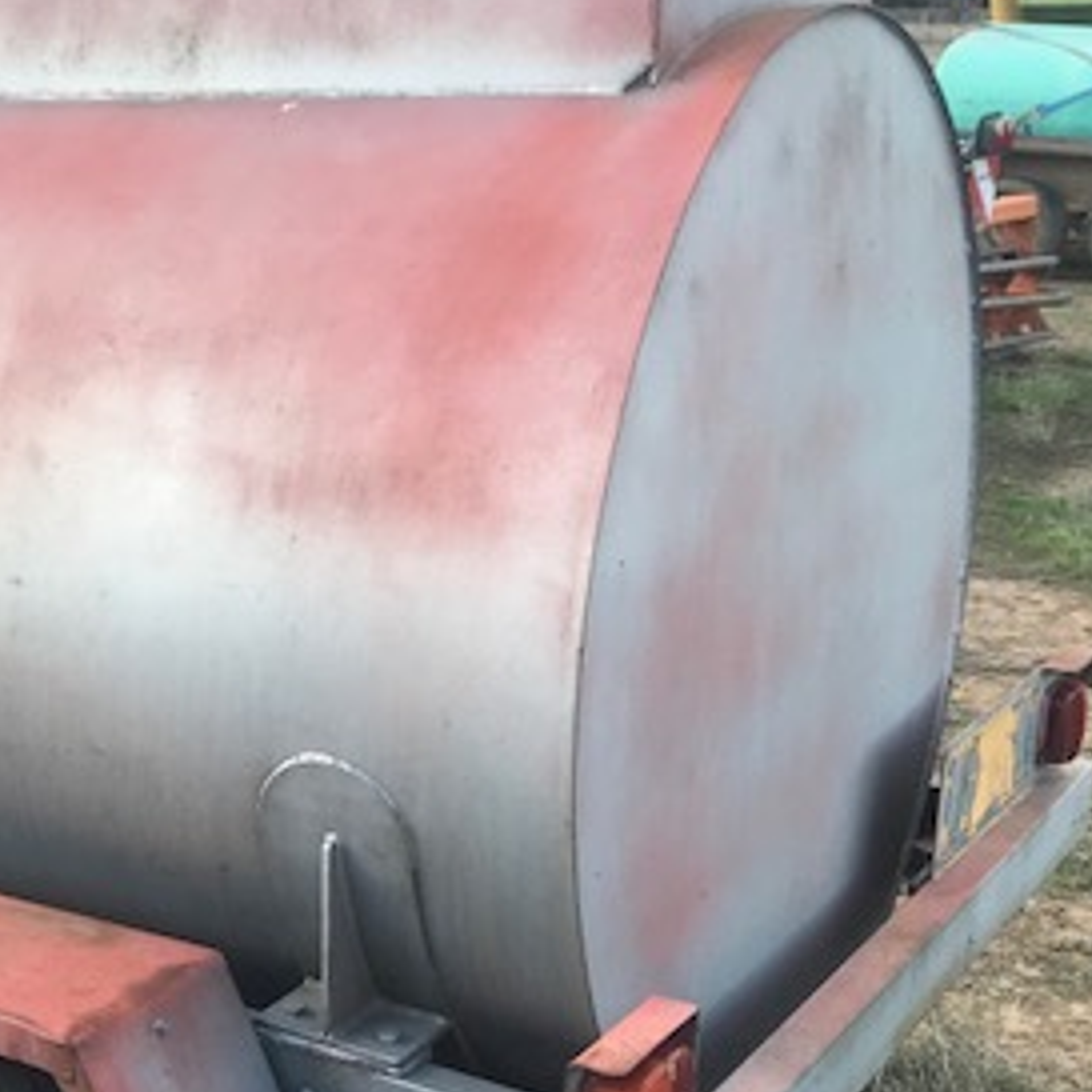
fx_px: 2070
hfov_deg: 28.4
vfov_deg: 29.4
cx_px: 112
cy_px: 680
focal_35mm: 58
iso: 20
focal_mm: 3.99
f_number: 1.8
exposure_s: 1/493
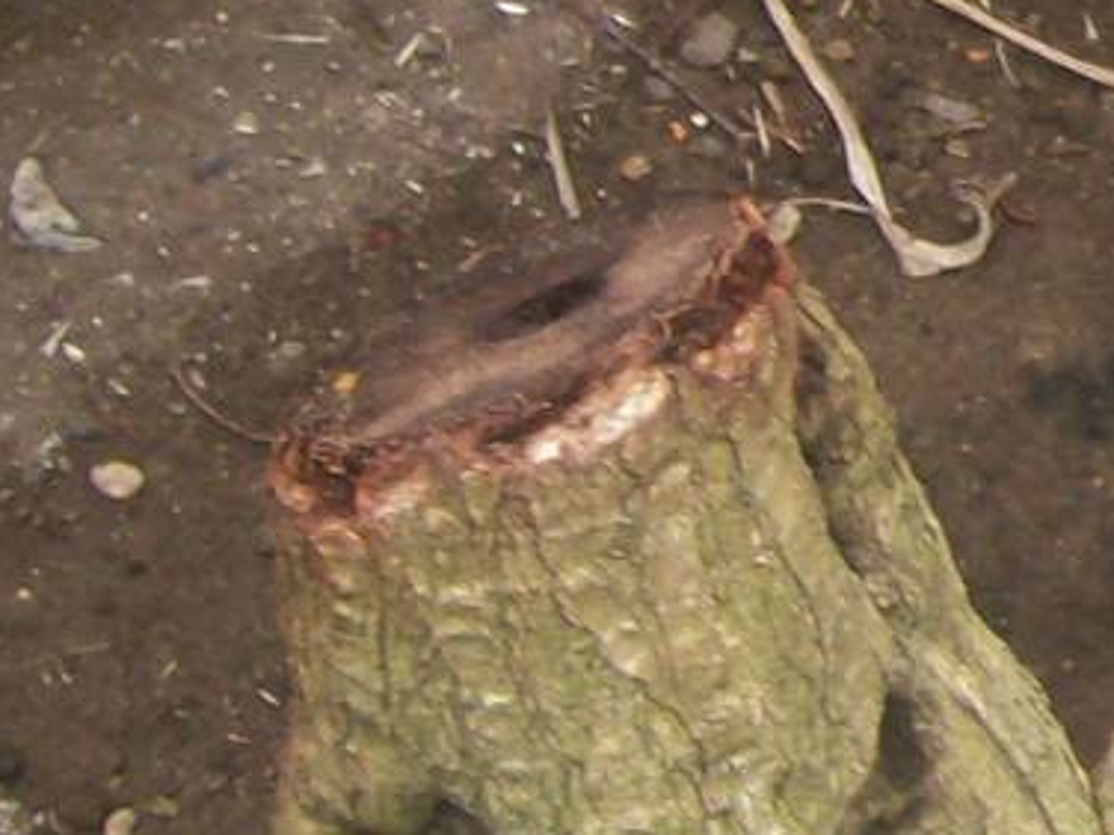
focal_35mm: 149
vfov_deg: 9.7
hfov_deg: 12.3
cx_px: 1887
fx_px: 4795
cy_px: -341
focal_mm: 5.8
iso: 80
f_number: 2.8
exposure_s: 1/64
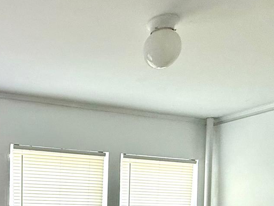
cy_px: 228
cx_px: 15
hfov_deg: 38.4
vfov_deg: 29.0
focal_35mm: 45
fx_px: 356
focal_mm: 2.22
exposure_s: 1/99
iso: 125
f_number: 2.2
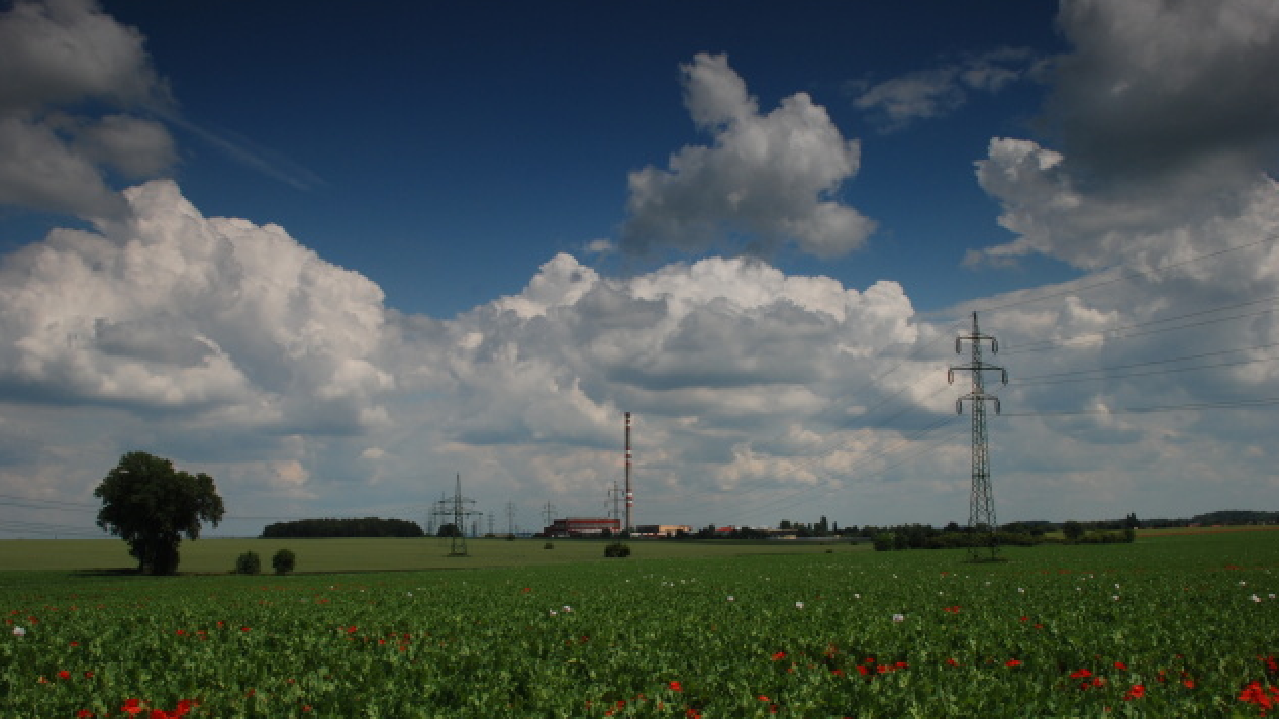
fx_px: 1187
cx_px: 643
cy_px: 390
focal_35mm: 35
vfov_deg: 33.7
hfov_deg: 56.6
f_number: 11
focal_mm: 22
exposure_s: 1/400
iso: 200
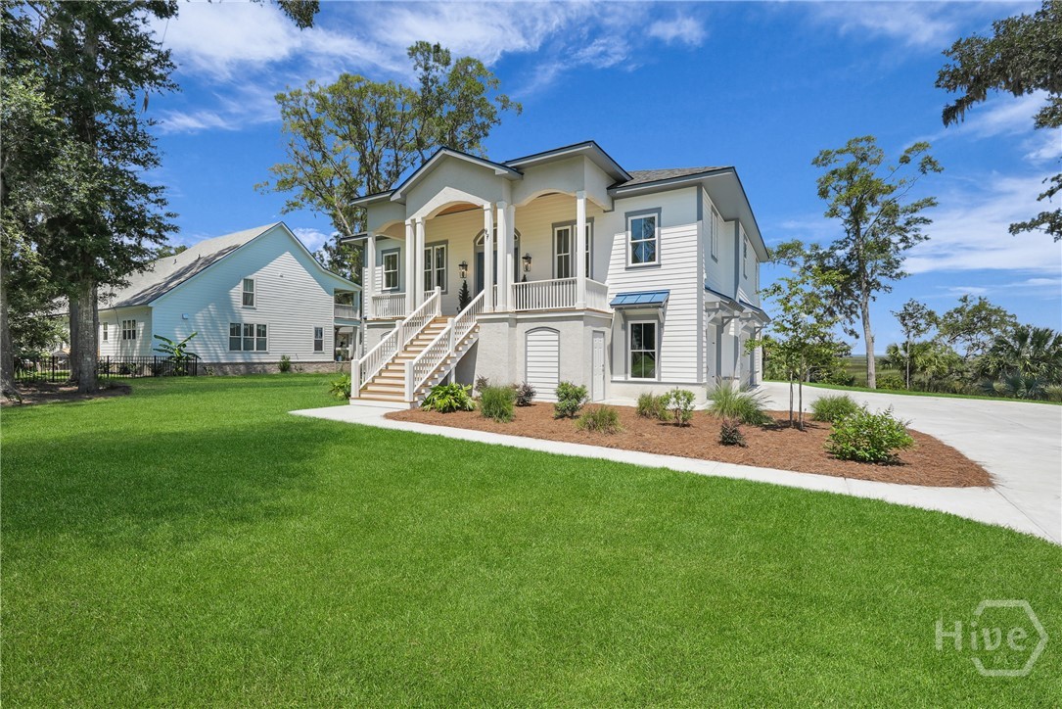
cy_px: 354
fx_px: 472
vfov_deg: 73.8
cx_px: 531
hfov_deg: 96.7
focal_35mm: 16
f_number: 9
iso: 320
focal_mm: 16
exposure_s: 1/1250
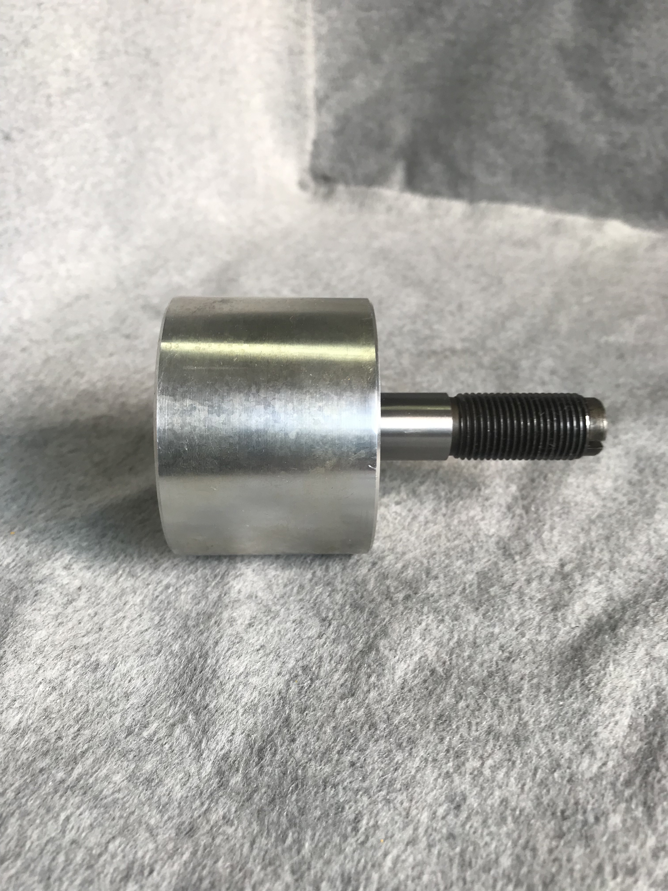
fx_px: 720
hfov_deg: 49.7
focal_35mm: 28
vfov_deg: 63.4
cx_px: 334
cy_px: 446
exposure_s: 1/100
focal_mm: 3.99
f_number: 1.8
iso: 25
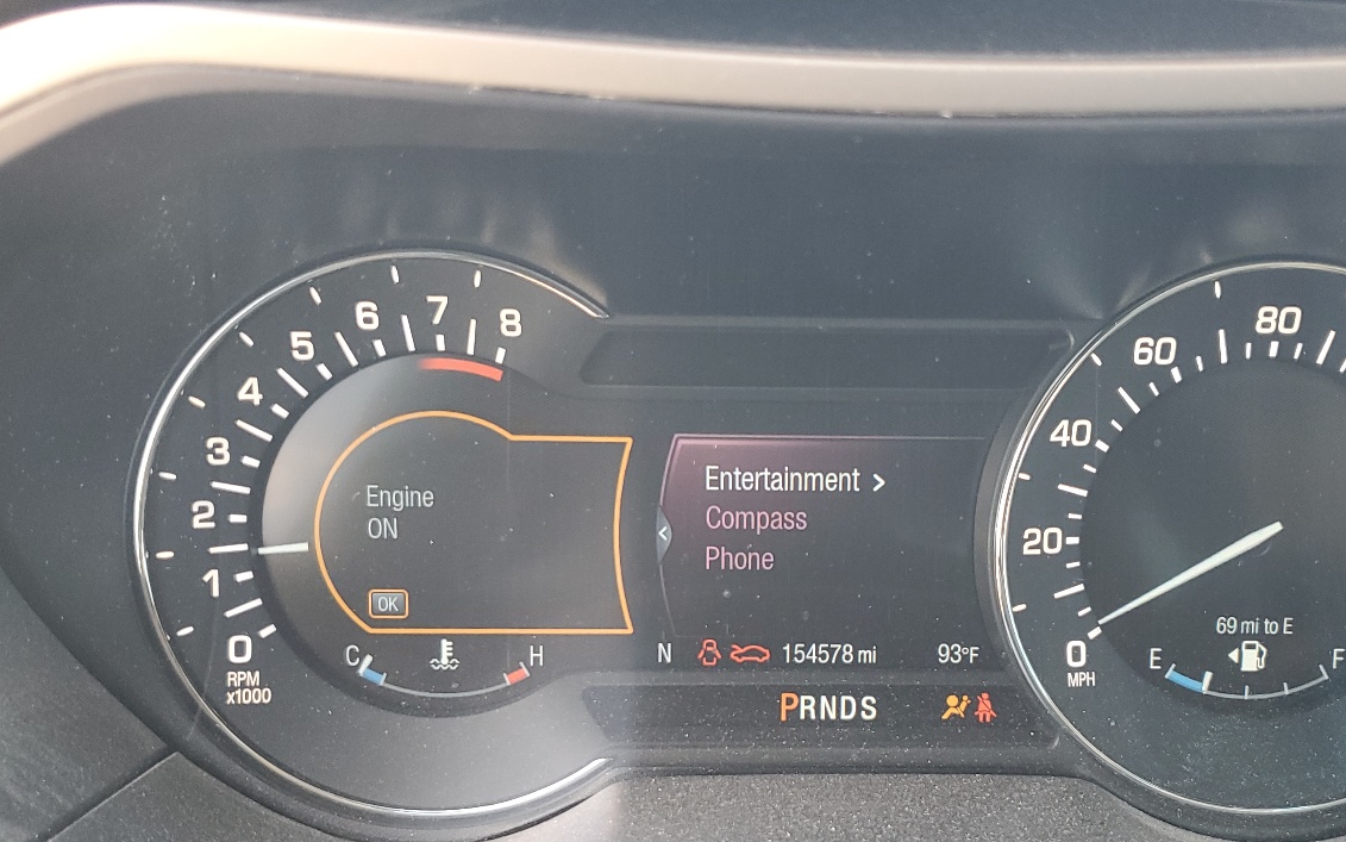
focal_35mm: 39
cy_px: 591
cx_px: 791
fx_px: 1431
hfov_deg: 50.1
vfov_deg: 32.4
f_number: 1.5
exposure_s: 1/60.2
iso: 73
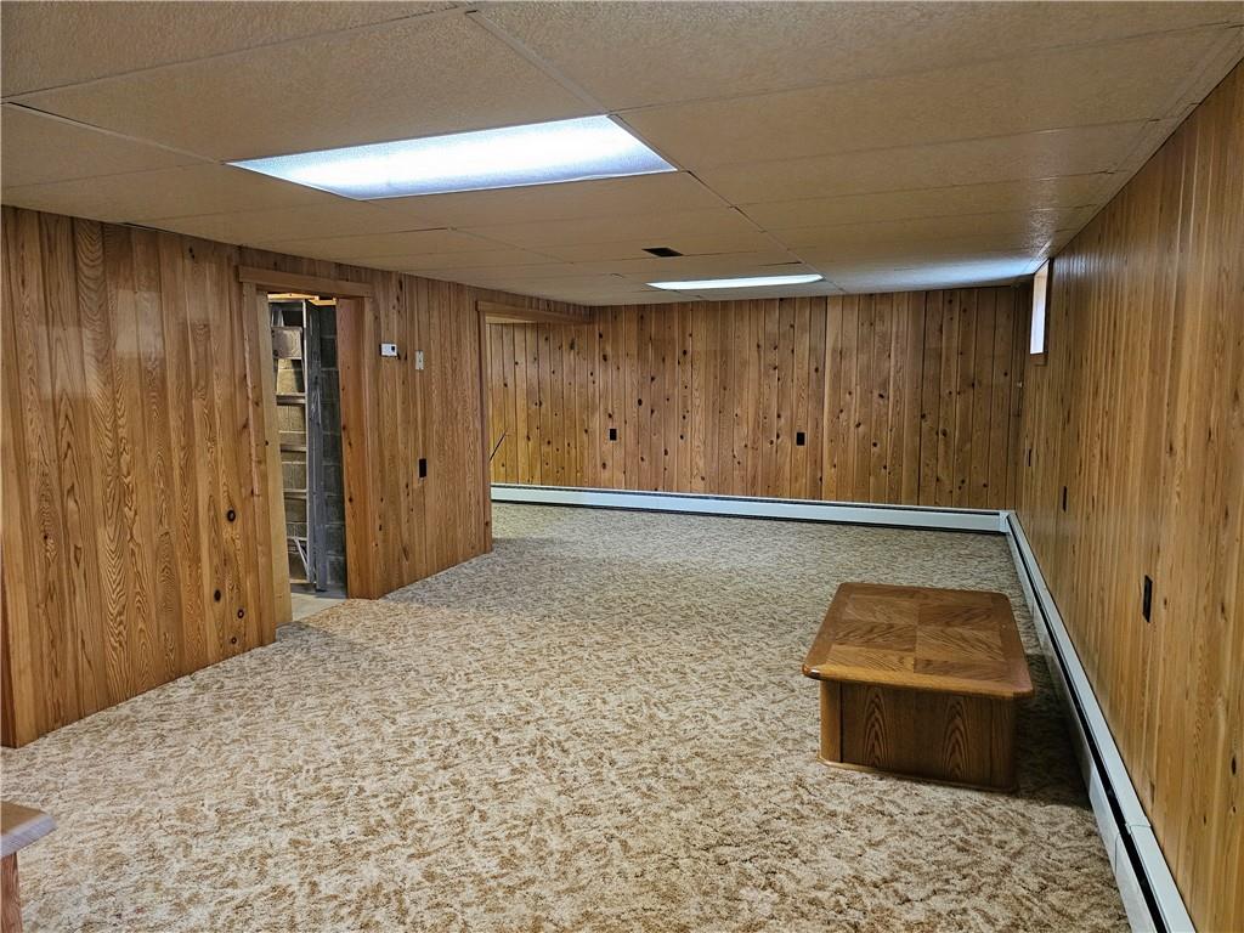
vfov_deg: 58.9
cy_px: 466
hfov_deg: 73.9
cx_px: 622
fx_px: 827
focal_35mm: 23
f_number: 1.7
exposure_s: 1/60
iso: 800
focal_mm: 6.3
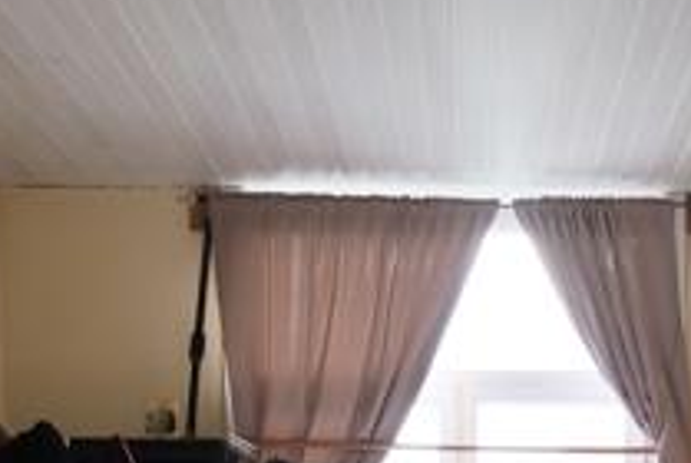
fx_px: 1057
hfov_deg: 35.4
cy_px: 688
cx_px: 516
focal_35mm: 55
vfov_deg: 21.0
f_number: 4
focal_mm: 10.5
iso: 320
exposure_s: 1/30
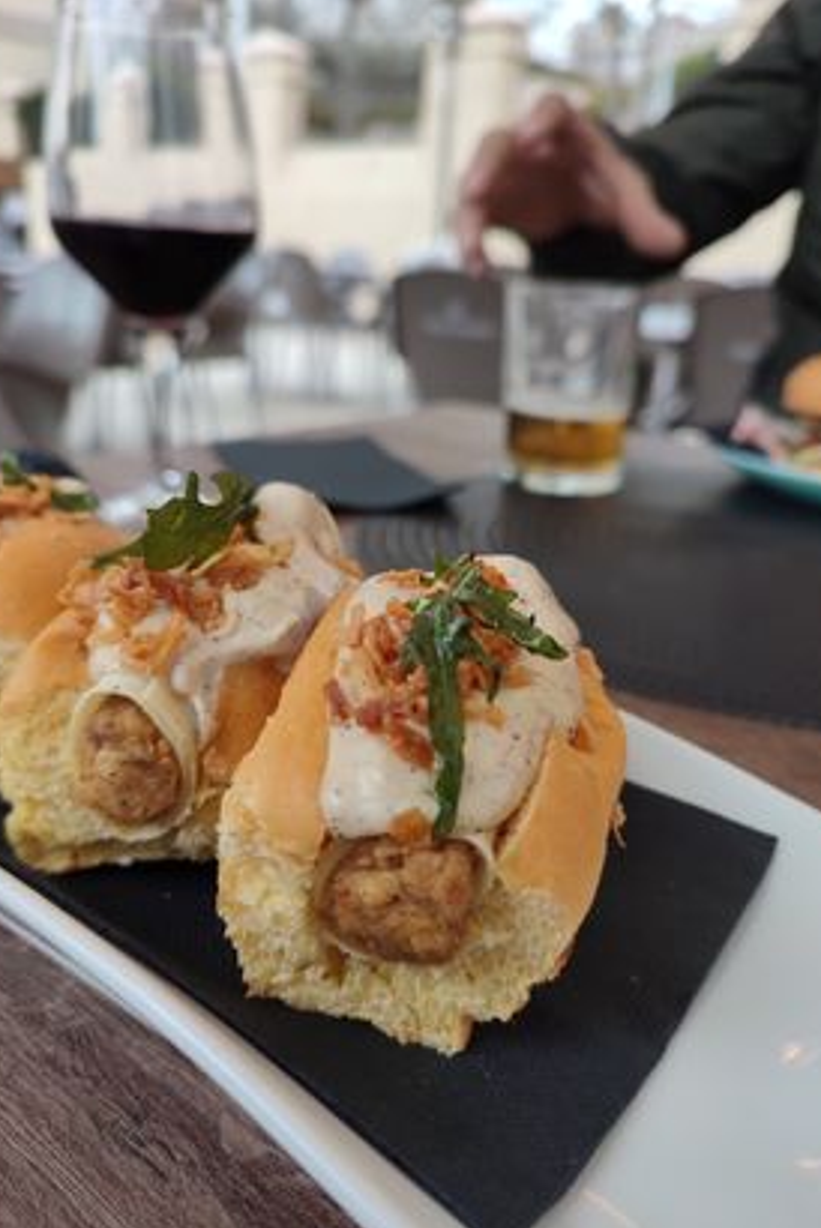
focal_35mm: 27
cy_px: 632
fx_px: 922
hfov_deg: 48.0
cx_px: 387
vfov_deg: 67.3
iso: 86
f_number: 1.9
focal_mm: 6.04
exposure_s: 1/50
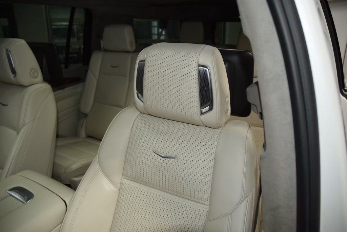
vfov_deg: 47.9
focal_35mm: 27
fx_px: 260
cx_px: 174
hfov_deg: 67.4
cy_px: 116
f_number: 4
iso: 560
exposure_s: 1/60
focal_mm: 18
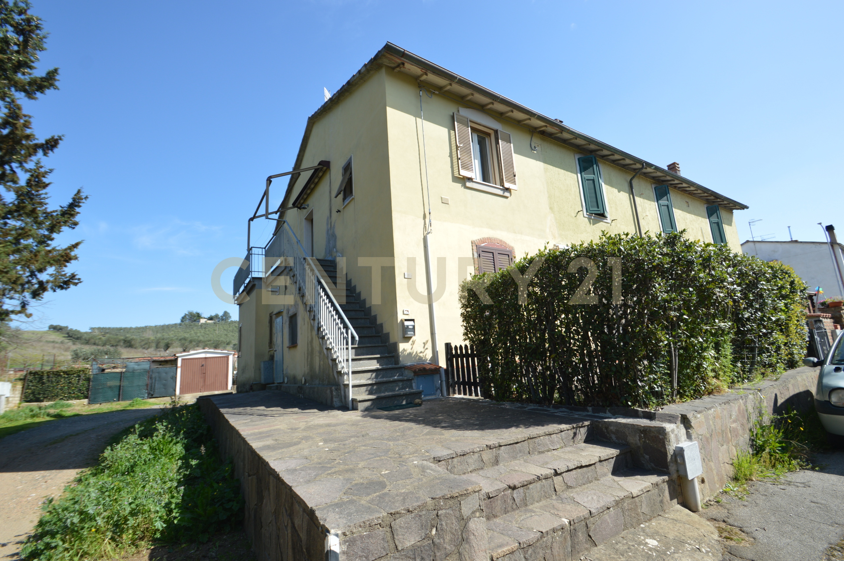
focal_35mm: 15
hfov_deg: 100.4
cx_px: 422
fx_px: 351
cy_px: 280
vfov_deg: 77.2
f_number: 7.1
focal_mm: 10
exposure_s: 1/200
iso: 100
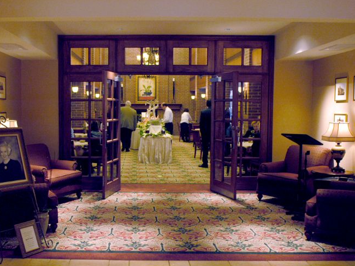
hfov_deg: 46.7
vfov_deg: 36.0
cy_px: 134
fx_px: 410
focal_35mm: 40
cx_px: 158
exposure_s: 1/60
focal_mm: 24
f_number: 2.8
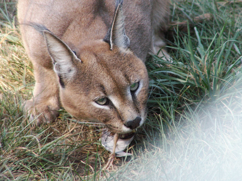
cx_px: 121
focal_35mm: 420
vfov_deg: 3.5
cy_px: 90
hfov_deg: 4.7
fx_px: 2936
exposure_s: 1/125
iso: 160
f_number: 4.5
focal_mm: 69.45
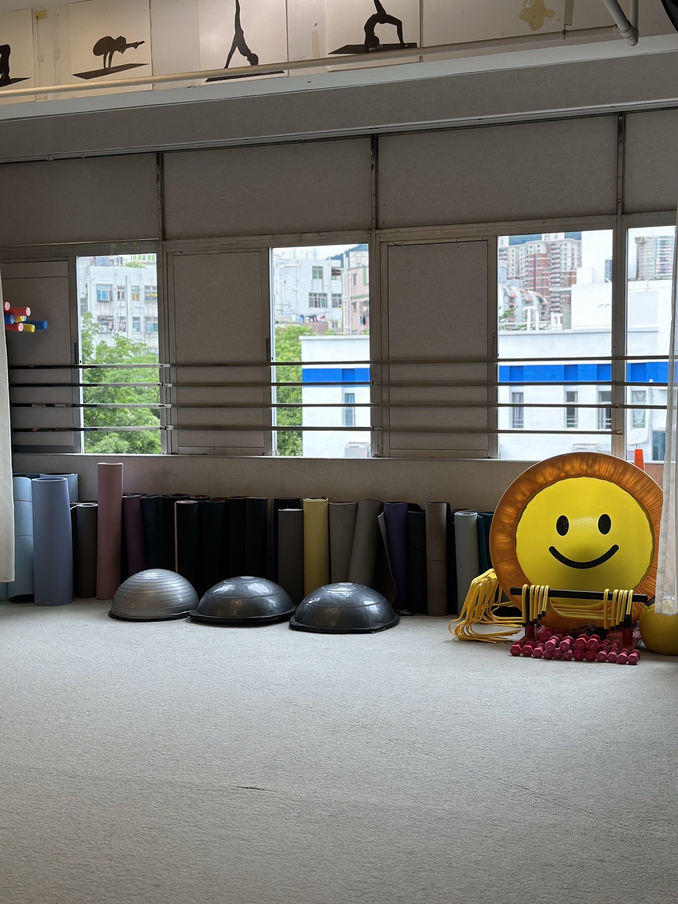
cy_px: 452
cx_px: 339
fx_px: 1254
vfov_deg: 39.7
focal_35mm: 48
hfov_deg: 30.3
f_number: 1.78
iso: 80
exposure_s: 1/366
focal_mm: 6.86
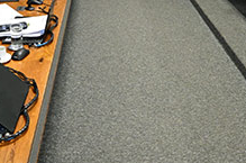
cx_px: 108
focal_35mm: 57
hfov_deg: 35.1
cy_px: 24
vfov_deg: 23.2
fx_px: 388
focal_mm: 14.5
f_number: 5.6
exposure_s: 1/100
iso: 3200
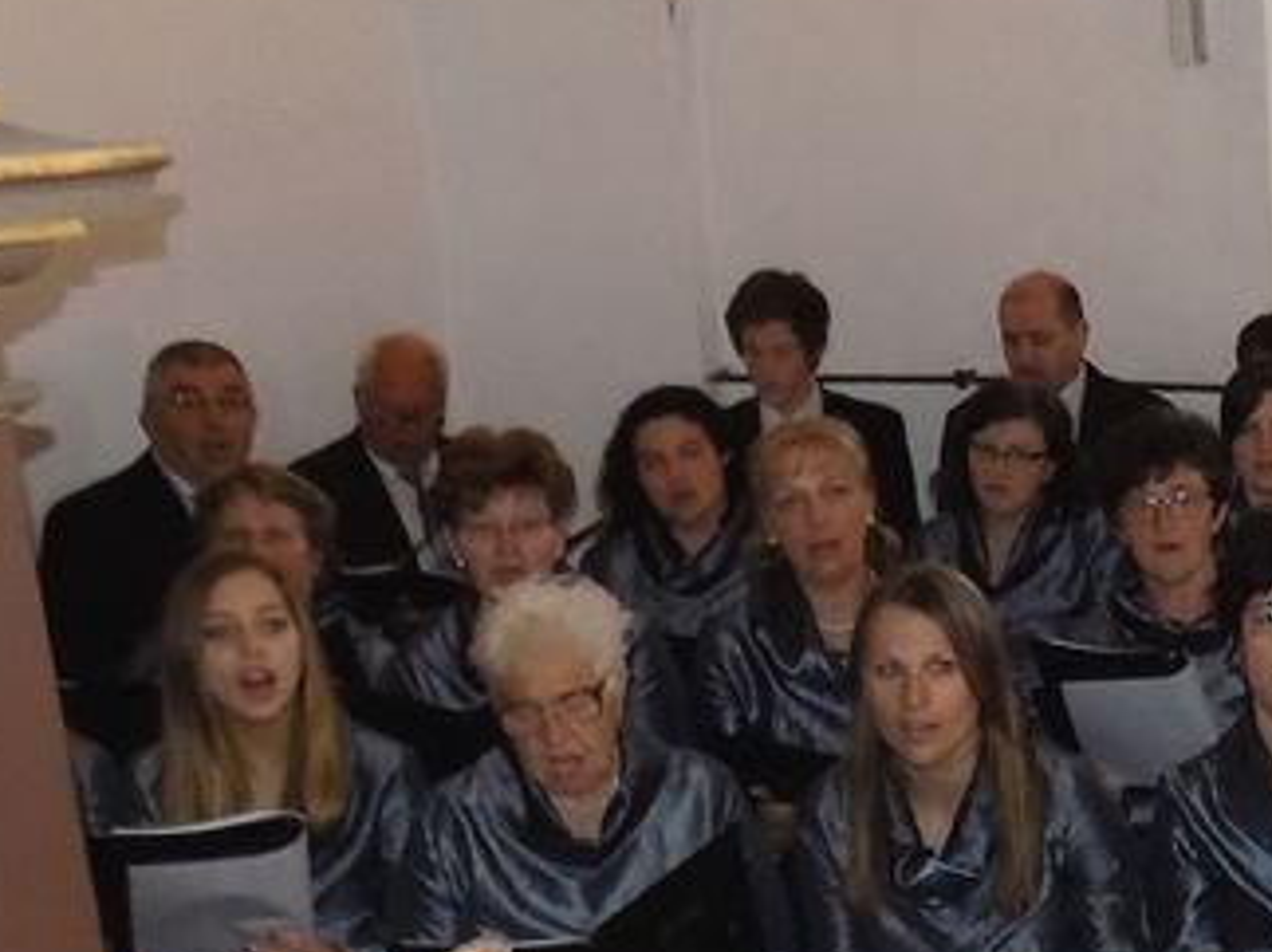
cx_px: 1485
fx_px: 2681
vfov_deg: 19.7
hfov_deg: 24.4
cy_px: 885
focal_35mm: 73
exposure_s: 1/30
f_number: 3.1
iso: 200
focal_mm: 4
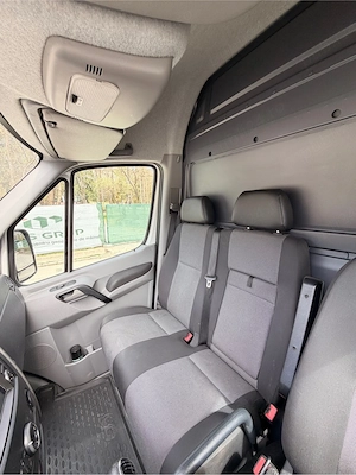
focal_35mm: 14
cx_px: 178
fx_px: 192
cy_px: 238
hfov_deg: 85.7
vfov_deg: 102.1
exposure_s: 1/121
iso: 80
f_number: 2.2
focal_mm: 2.22
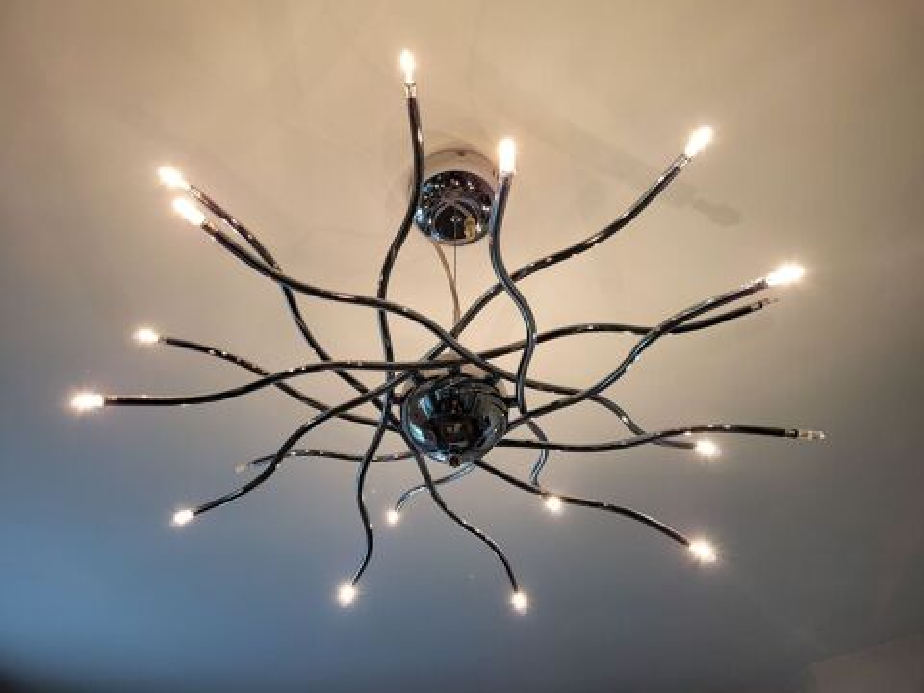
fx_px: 694
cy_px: 346
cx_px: 462
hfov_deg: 67.3
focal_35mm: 26
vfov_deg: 53.1
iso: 160
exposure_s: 1/100
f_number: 1.8
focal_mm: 5.4
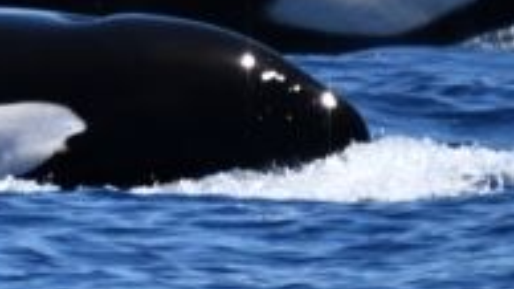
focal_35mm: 2586
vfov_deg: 0.5
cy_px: -152
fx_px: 35235
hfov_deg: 0.8
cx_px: -98
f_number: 6.3
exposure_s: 1/8000
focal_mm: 600
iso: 1250
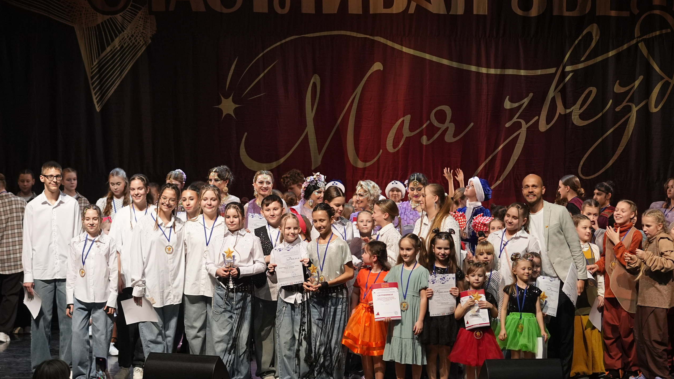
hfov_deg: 19.3
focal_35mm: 111
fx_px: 1984
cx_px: 338
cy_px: 179
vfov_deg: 10.9
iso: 2000
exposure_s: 1/400
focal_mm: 70
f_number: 2.8
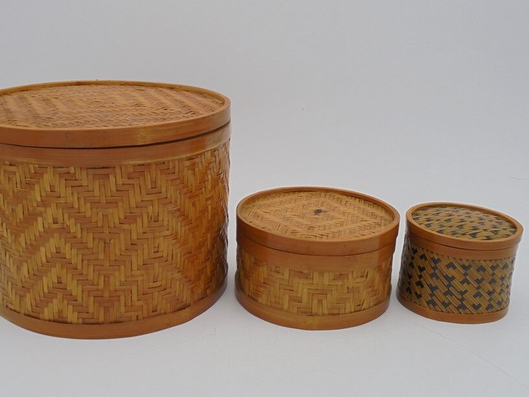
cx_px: 240
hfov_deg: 44.7
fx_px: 642
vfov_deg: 34.4
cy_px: 206
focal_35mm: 42
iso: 100
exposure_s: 1/200
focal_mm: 6.9
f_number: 4.2
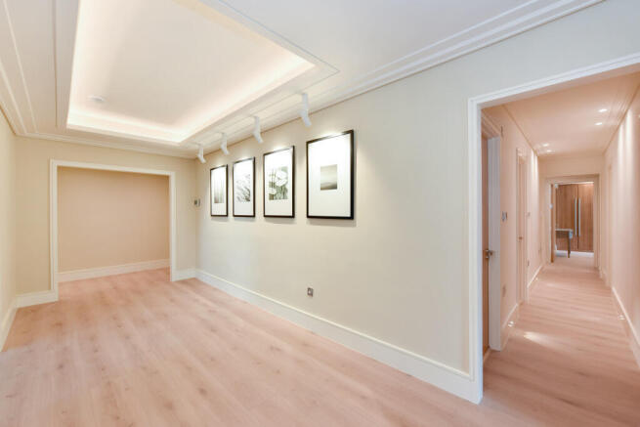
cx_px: 320
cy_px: 214
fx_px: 267
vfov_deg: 77.4
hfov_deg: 100.4
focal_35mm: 15
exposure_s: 1/20
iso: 200
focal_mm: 15
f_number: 8
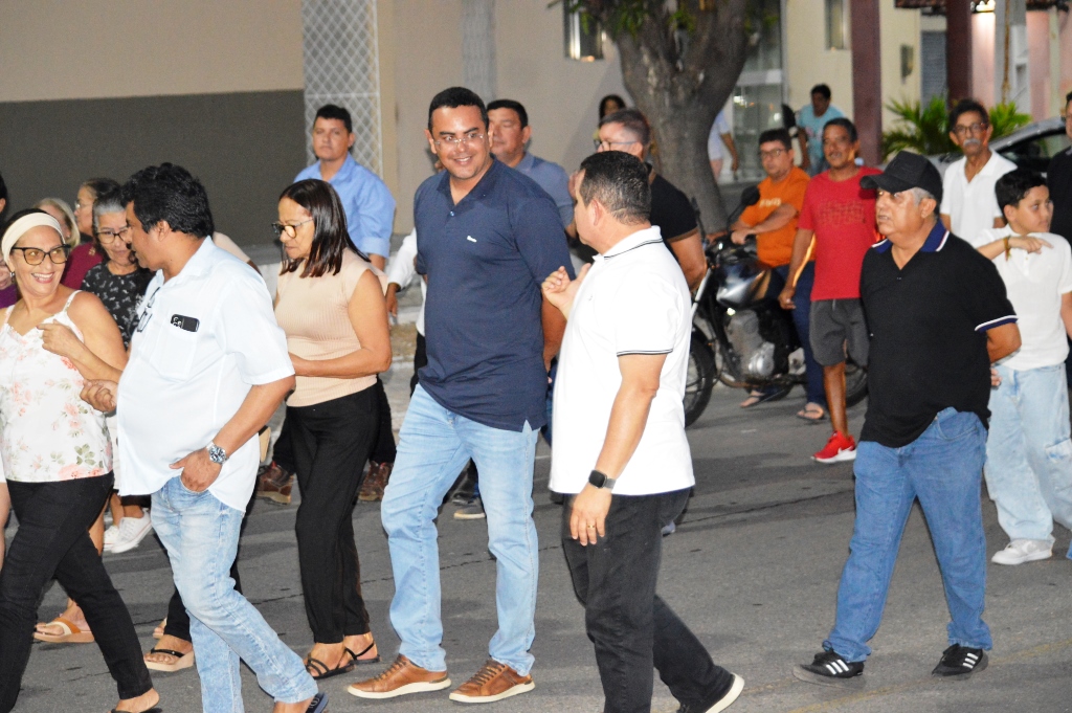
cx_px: 536
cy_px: 356
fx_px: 2455
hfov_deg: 24.6
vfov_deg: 16.5
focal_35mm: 82
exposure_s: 1/60
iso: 3200
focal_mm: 55
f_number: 4.5
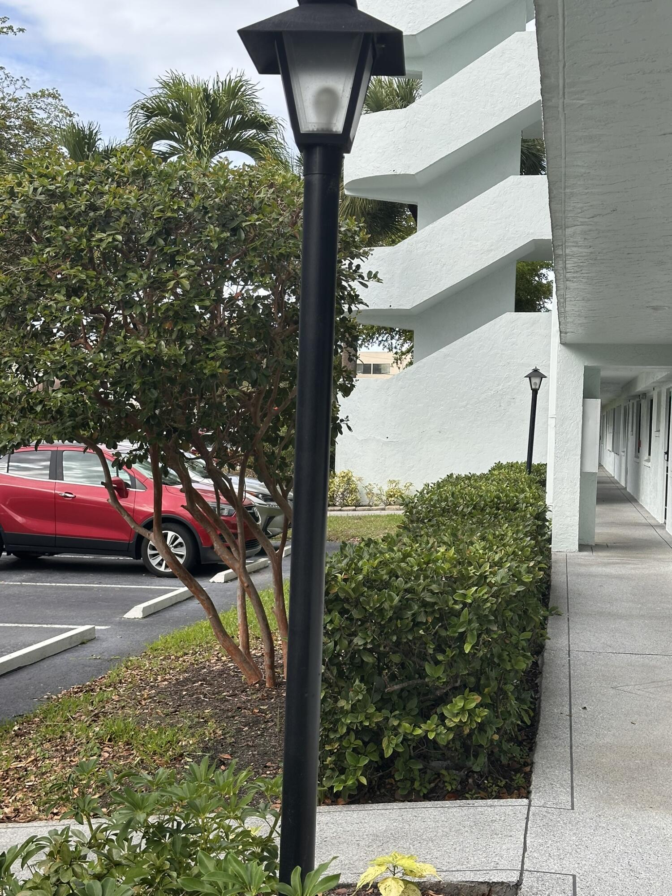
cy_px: 448
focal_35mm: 48
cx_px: 336
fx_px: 1242
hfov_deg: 30.3
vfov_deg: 39.7
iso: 64
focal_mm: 6.86
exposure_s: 1/1613
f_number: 1.78
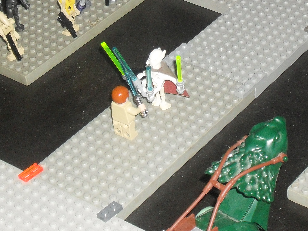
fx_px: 1059
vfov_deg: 12.3
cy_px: 11
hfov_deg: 16.4
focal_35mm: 119
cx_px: 246
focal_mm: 10.1
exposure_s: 1/60
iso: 200
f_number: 4.3
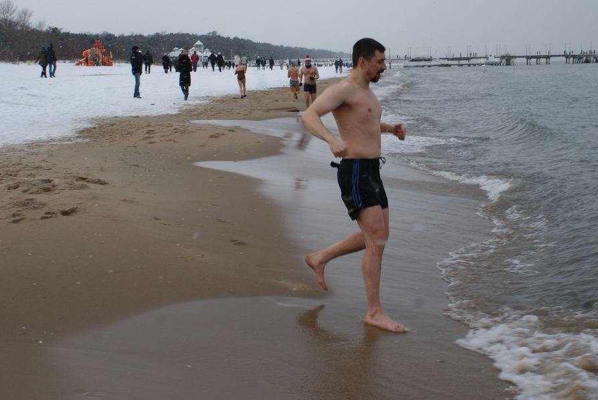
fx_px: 898
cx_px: 334
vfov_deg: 25.0
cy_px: 151
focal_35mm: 54
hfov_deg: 36.8
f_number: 11
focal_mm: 28
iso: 100
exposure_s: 1/160
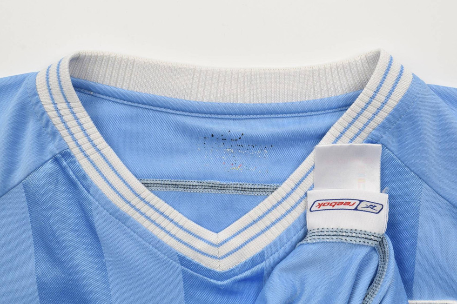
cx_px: 231
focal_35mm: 52
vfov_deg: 26.0
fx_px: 660
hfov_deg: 38.2
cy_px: 153
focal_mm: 34
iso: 400
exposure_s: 1/50
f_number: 11
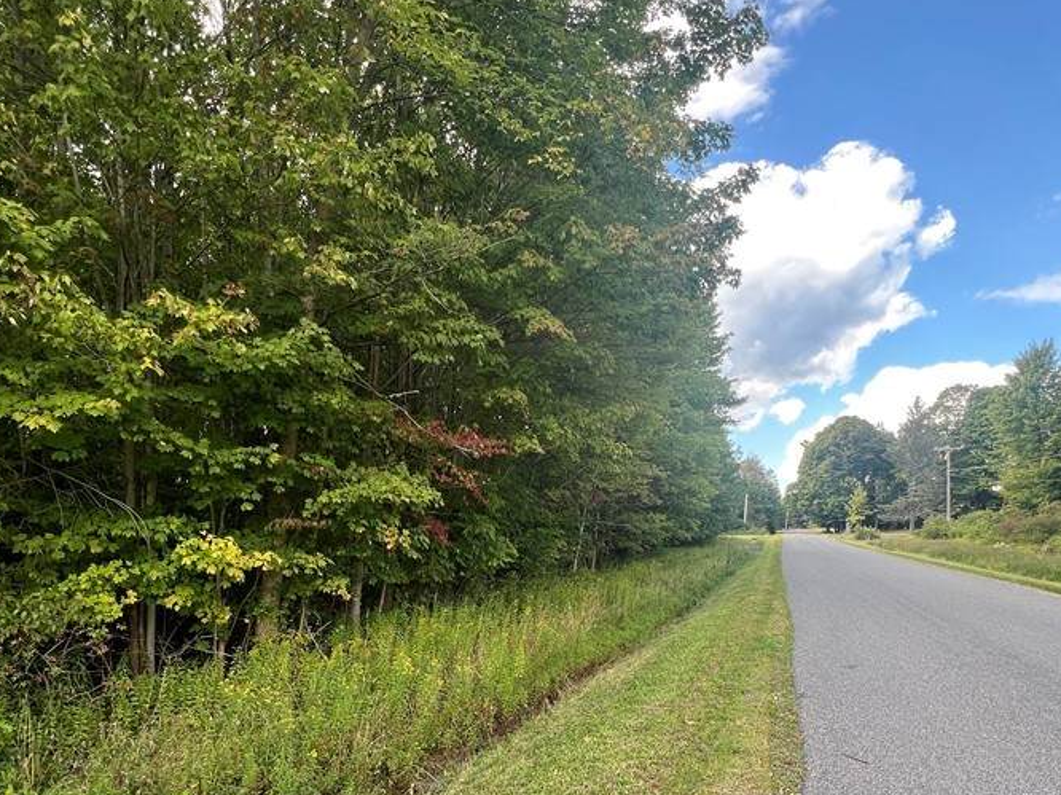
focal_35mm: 20
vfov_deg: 63.6
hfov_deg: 81.8
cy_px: 554
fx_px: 613
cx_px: 540
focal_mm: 1.57
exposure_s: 1/117
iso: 32
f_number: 1.8
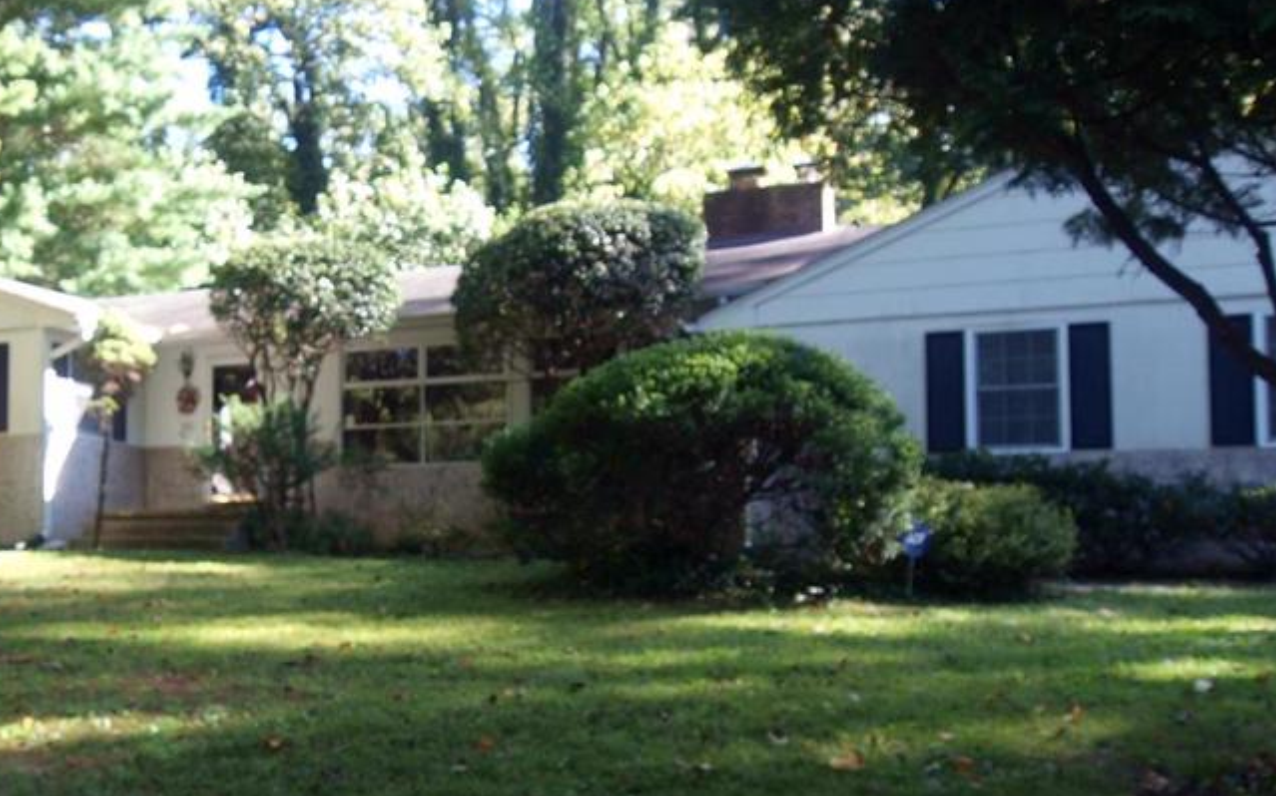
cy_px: 479
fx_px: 1495
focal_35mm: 43
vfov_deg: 29.8
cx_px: 353
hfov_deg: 45.0
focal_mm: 9
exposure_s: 1/80
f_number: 4
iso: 200
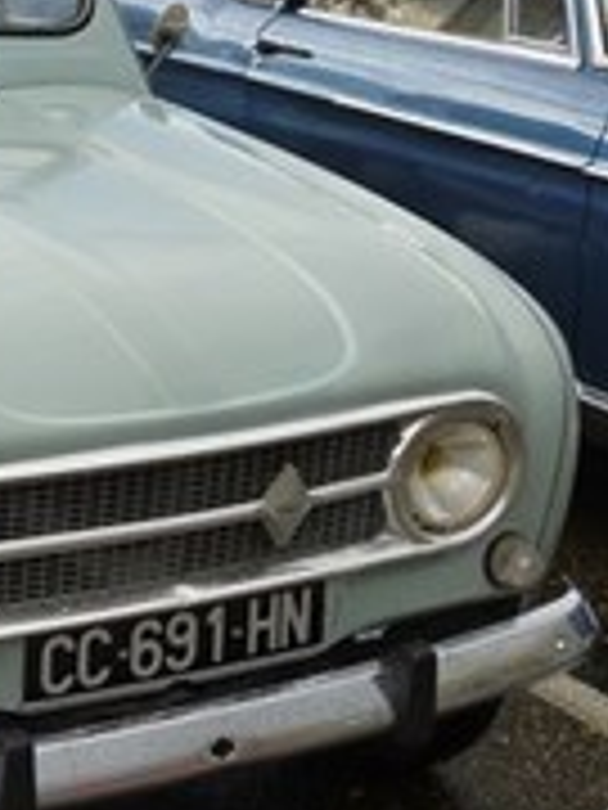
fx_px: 2248
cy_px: 292
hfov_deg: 14.7
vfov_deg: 20.4
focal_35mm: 96
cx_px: -194
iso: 160
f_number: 3.5
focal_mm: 6.4
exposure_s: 1/500
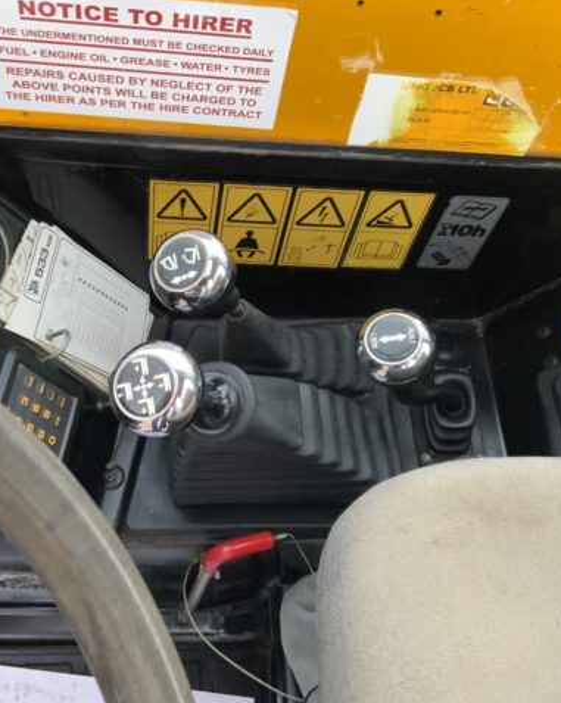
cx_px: 224
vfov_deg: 48.0
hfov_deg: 39.0
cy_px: 351
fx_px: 789
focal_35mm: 38
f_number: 1.8
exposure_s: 1/60
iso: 125
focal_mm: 3
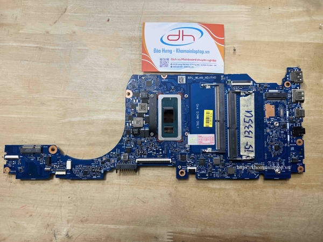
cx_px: 162
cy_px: 121
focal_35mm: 26
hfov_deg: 67.3
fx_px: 243
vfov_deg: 53.1
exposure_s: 1/100
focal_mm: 5.7
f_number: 1.5
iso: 100
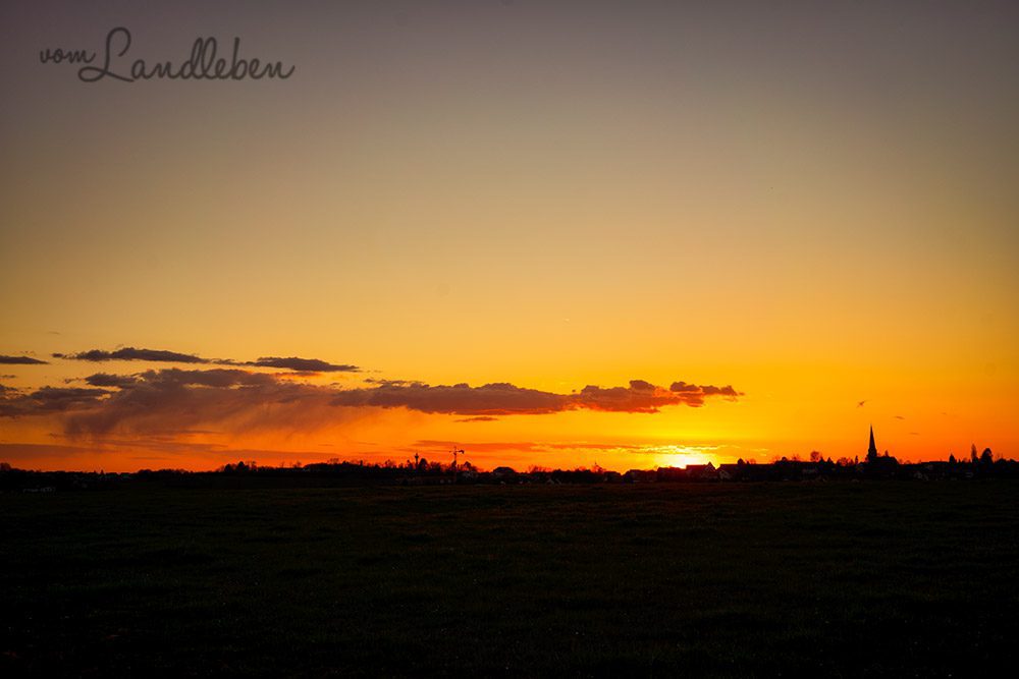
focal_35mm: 35
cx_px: 510
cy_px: 340
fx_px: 991
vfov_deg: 37.9
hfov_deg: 54.4
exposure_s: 1/125
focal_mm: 35
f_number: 9
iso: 100
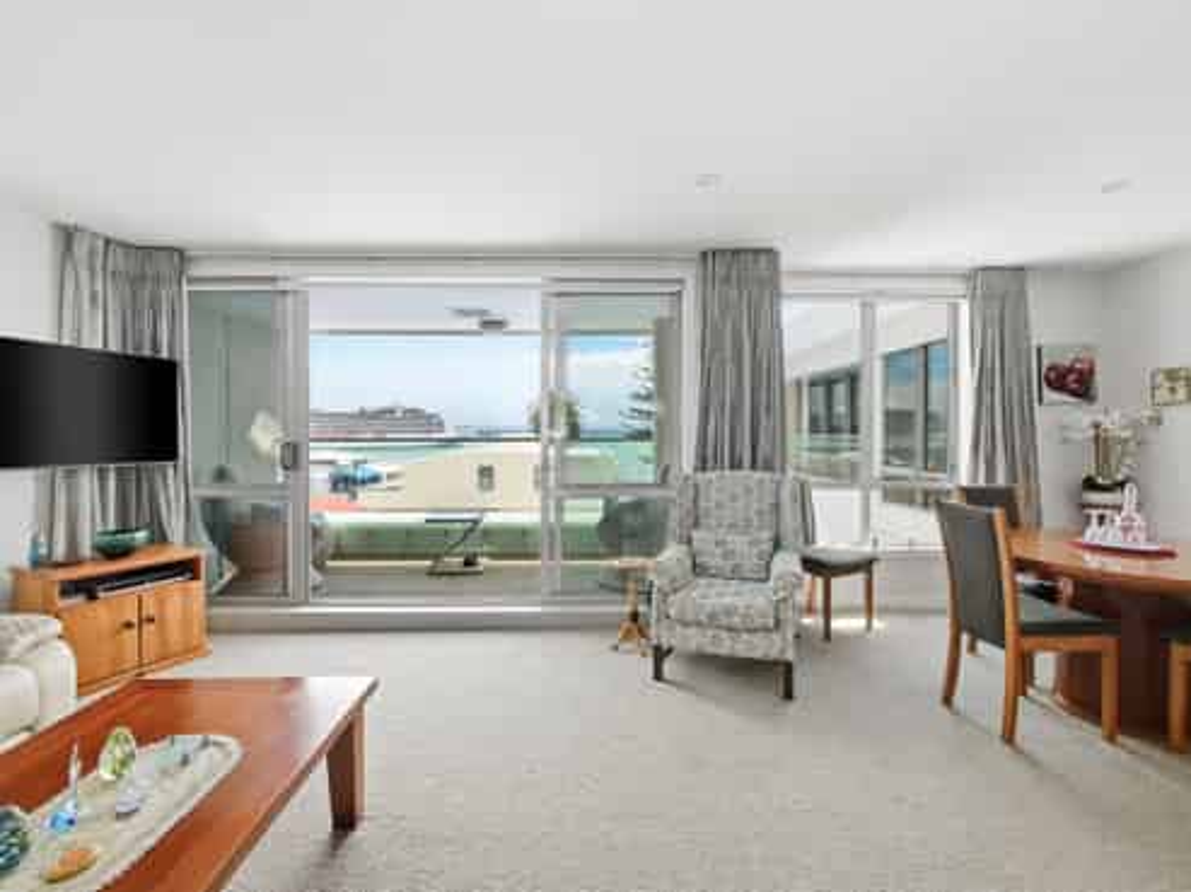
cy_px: 446
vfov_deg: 85.6
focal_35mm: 14
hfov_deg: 102.1
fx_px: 481
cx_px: 596
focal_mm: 7
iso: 320
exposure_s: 1/1000
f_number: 6.3
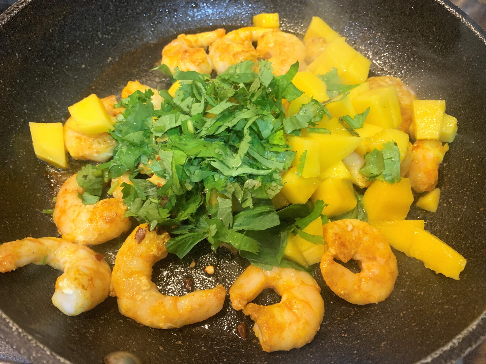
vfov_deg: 53.1
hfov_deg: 67.3
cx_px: 243
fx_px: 365
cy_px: 182
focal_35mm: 26
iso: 250
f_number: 1.8
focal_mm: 4.25
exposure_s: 1/33
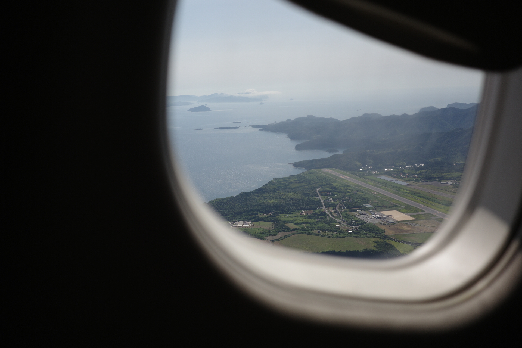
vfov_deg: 33.4
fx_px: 580
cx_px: 261
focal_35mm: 40
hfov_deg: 48.5
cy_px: 174
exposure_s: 1/1600
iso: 100
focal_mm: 26
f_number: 2.8
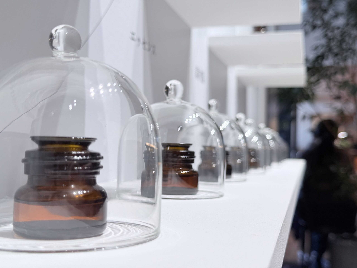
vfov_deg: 30.3
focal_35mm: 48
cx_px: 178
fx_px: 495
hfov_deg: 39.7
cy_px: 134
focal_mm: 6.76
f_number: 1.78
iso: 50
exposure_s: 1/100
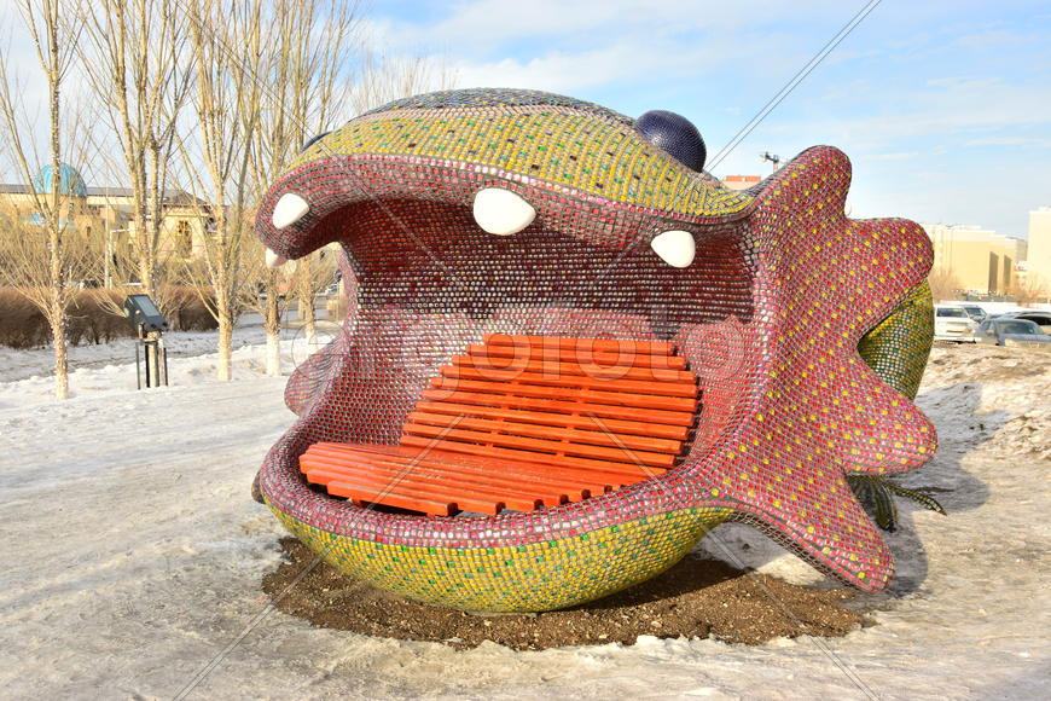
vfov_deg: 36.9
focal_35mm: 36
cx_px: 526
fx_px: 1051
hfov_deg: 53.1
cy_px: 350
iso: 100
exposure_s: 1/160
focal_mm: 24
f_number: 9
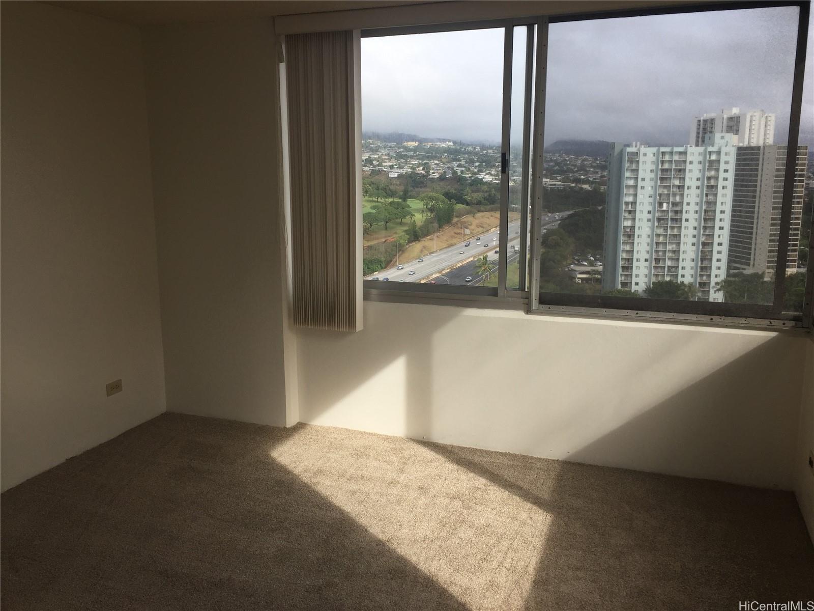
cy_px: 306
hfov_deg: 61.7
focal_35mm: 29
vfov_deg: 48.2
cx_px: 407
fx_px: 682
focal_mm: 4.15
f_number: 2.2
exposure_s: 1/842
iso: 32
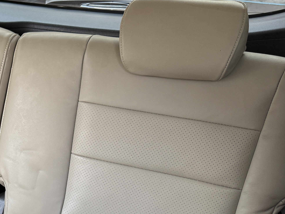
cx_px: -41
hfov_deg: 25.4
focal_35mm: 70
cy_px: 213
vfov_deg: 20.4
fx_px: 576
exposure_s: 1/121
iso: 64
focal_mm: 6.76
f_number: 1.78
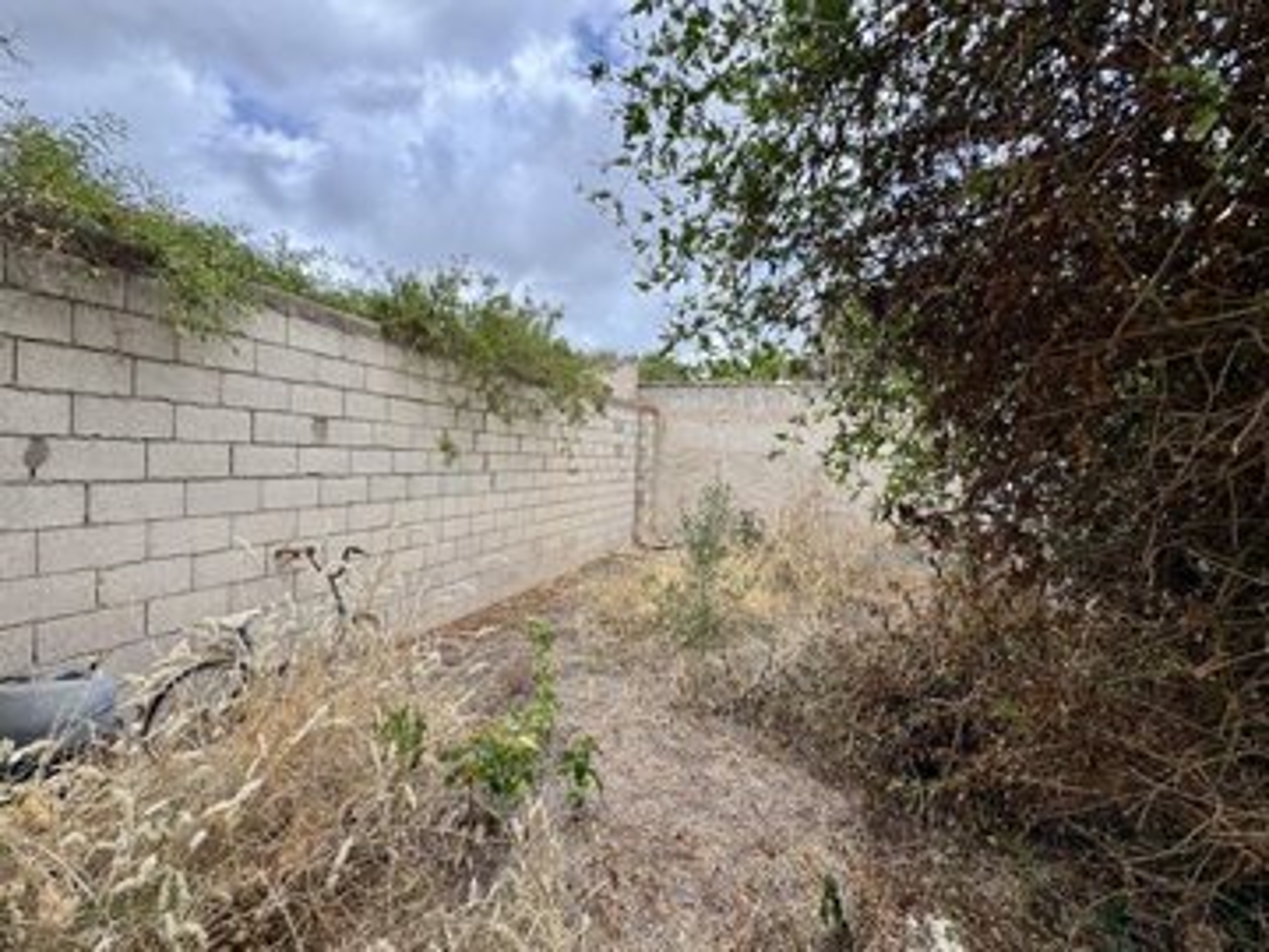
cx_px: 634
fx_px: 513
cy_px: 476
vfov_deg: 85.7
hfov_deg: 102.1
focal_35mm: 14
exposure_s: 1/508
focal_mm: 2.22
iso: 40
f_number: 2.2
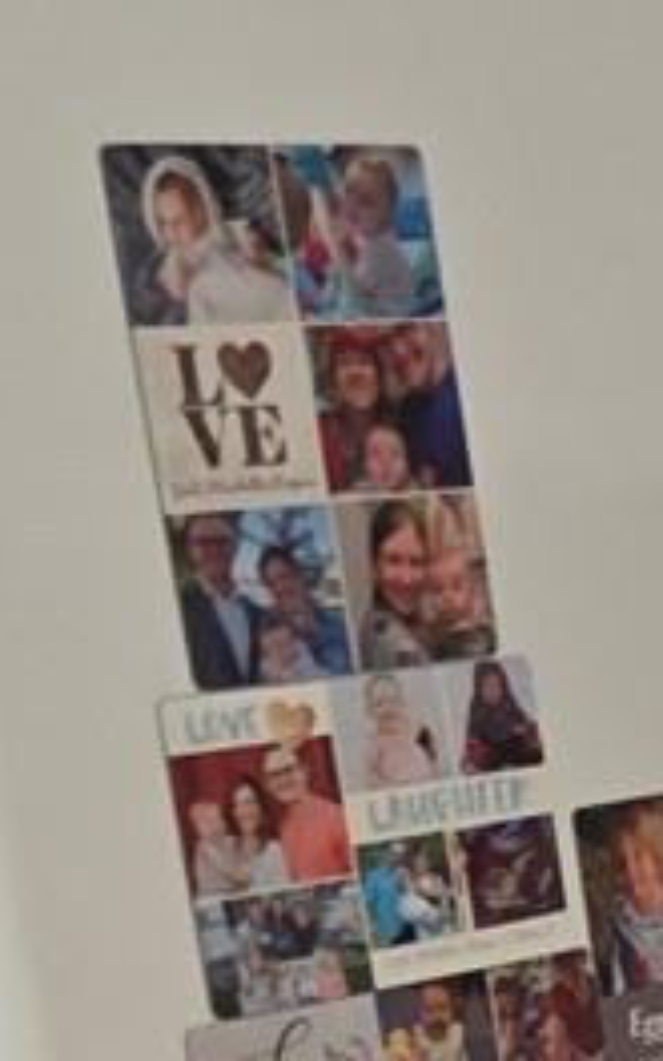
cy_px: 1415
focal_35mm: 148
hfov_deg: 7.0
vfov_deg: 13.6
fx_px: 4279
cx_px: 2564
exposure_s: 1/60
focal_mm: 6.3
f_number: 1.7
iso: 80
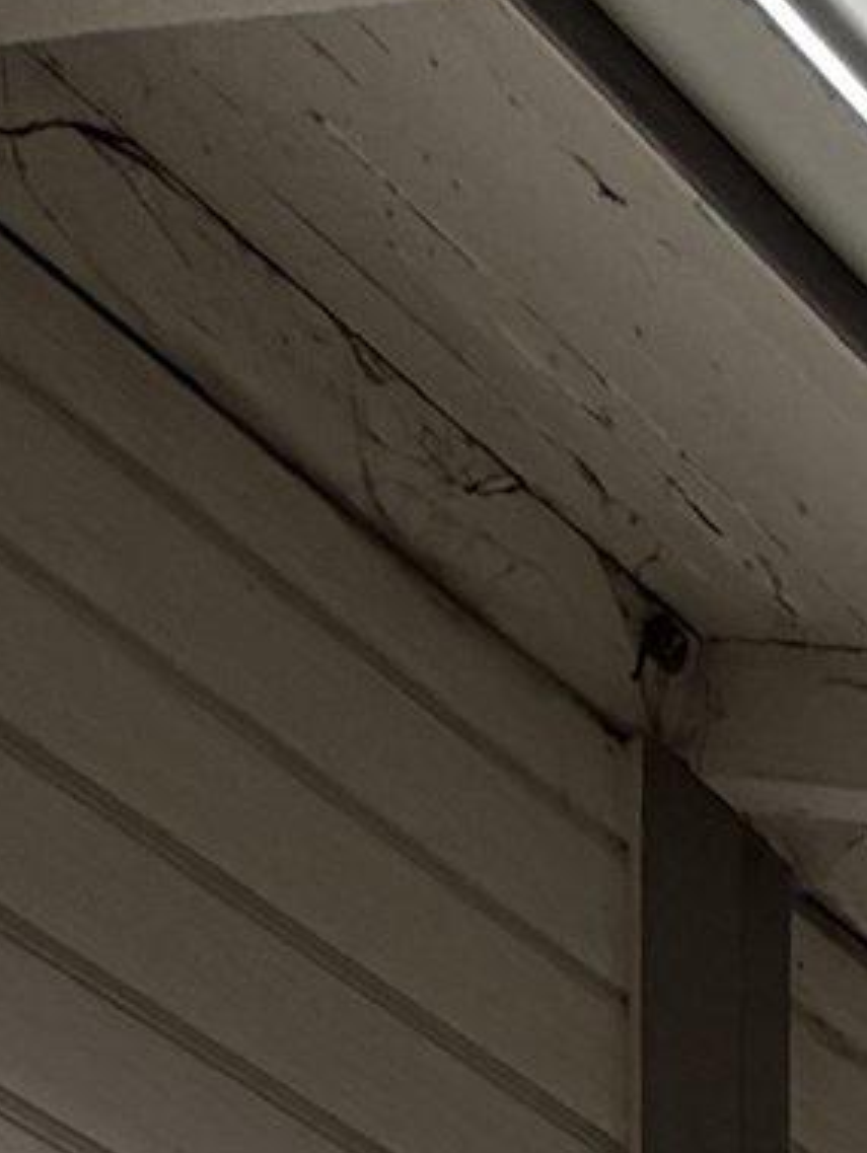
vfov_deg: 12.3
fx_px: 2834
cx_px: 2142
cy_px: 3270
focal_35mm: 85
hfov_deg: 12.9
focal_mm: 2.22
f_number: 2.2
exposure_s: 1/1105
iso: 20
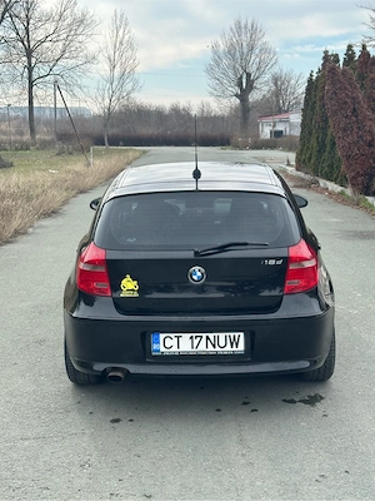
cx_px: 188
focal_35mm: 48
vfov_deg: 39.7
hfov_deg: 30.3
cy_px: 250
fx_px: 693
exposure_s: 1/1639
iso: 64
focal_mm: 6.86
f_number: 1.78
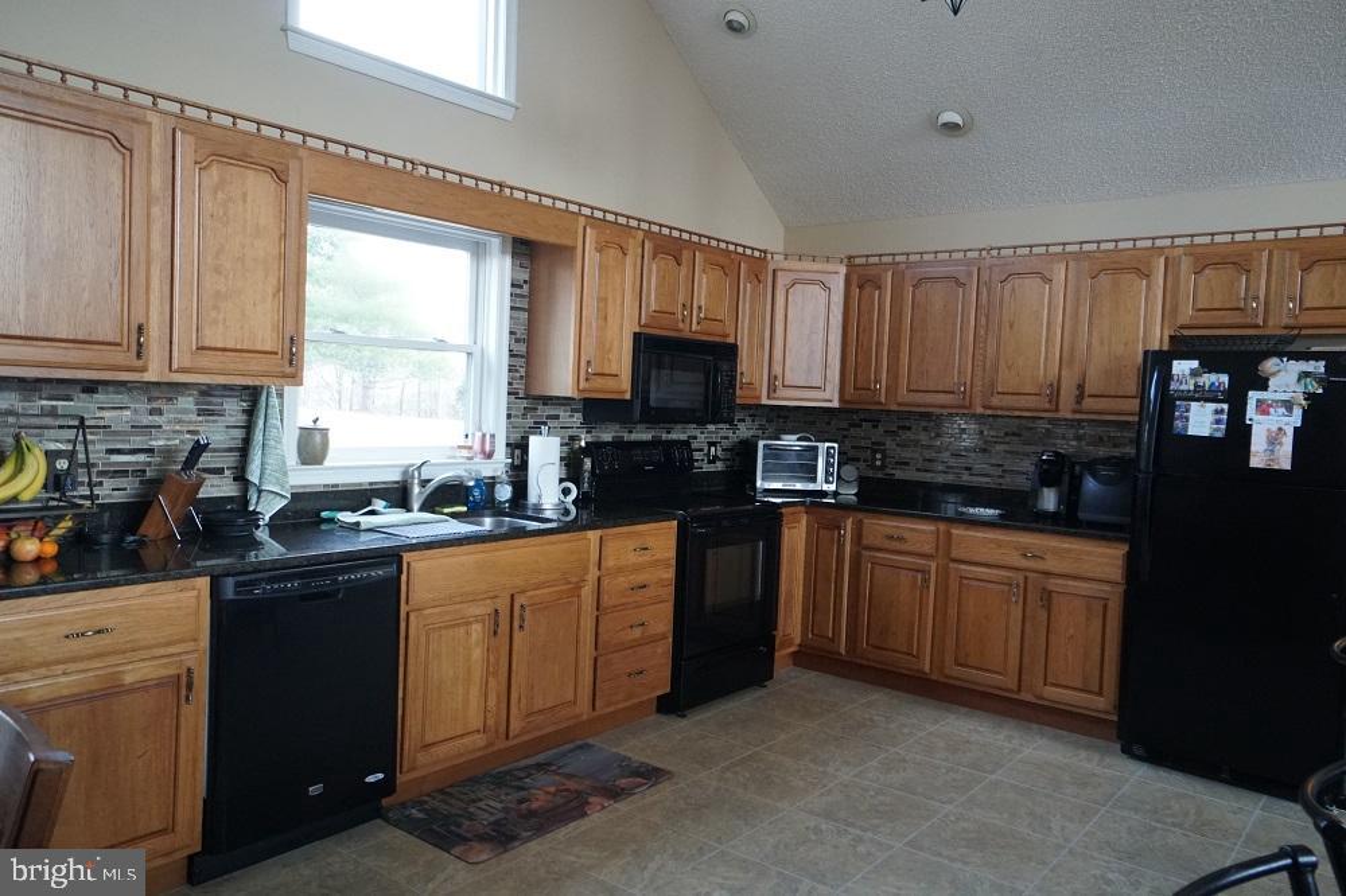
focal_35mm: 27
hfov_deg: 67.4
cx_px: 673
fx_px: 1009
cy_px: 448
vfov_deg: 47.9
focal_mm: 18
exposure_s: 1/160
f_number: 4
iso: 2000
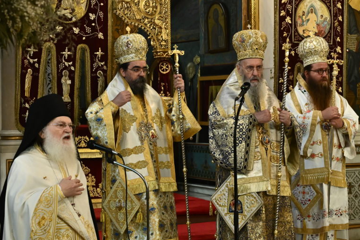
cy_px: 133
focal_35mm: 78
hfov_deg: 26.0
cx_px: 200
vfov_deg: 17.5
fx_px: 780
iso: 4500
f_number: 4.5
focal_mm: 39
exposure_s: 1/160
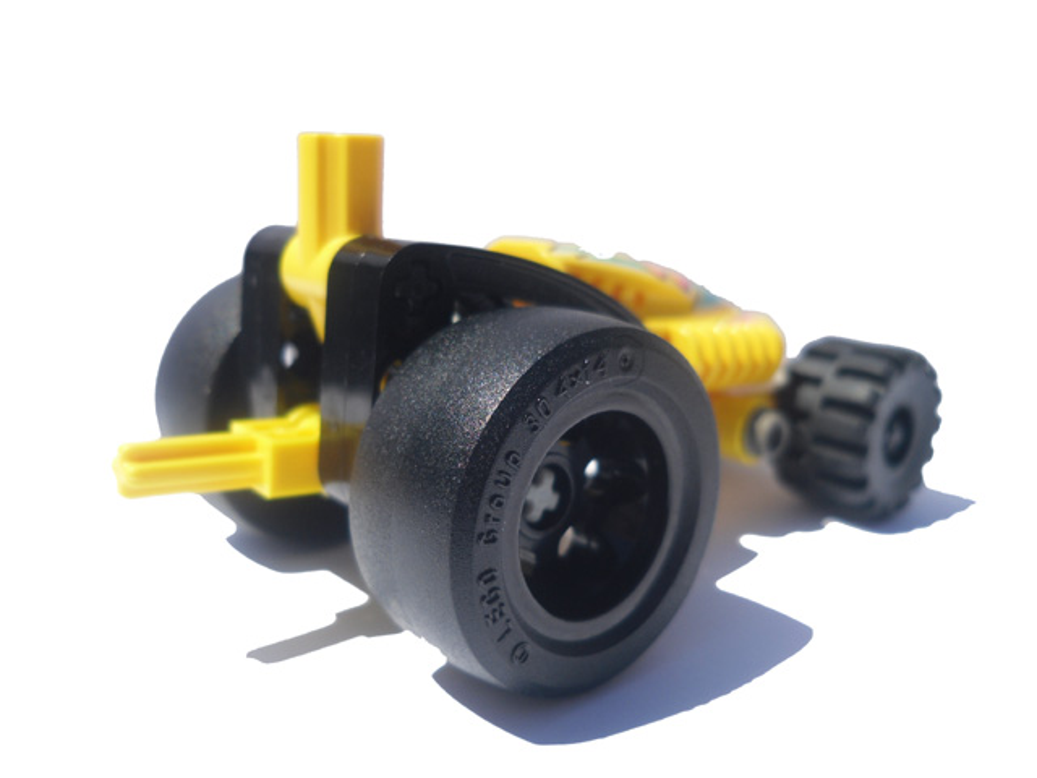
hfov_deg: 54.0
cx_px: 518
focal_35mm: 34
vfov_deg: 41.8
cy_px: 389
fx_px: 1019
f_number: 8.1
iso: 80
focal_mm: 6
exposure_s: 1/215
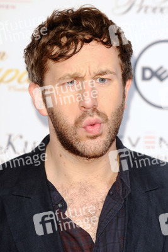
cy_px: 126
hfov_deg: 5.0
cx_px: 84
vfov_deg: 7.4
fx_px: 1941
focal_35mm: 278
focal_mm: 185
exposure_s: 1/200
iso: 320
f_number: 4.5
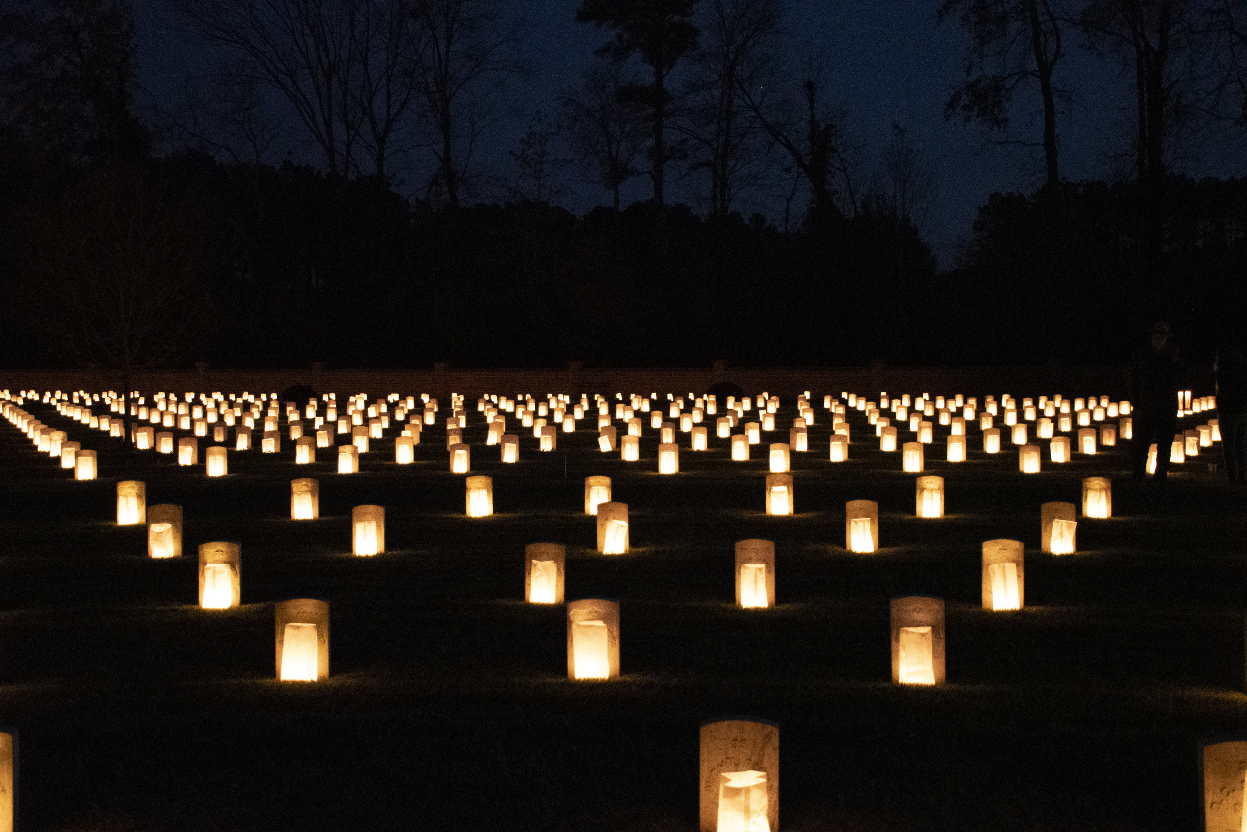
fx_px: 1663
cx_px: 624
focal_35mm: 48
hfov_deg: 41.1
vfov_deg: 28.1
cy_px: 416
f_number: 4
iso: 12800
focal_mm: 32
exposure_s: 1/8
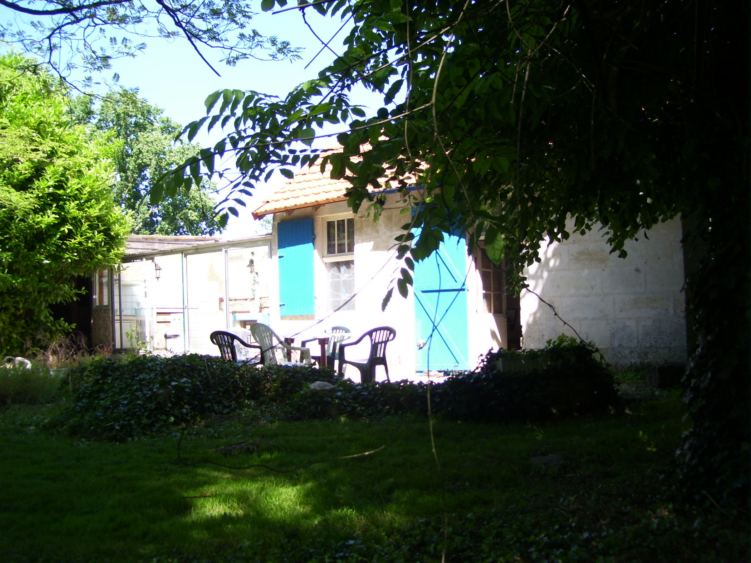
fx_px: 803
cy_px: 282
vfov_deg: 38.7
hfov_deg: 50.1
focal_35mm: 37
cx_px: 376
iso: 80
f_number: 2.7
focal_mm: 6
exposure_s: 1/350
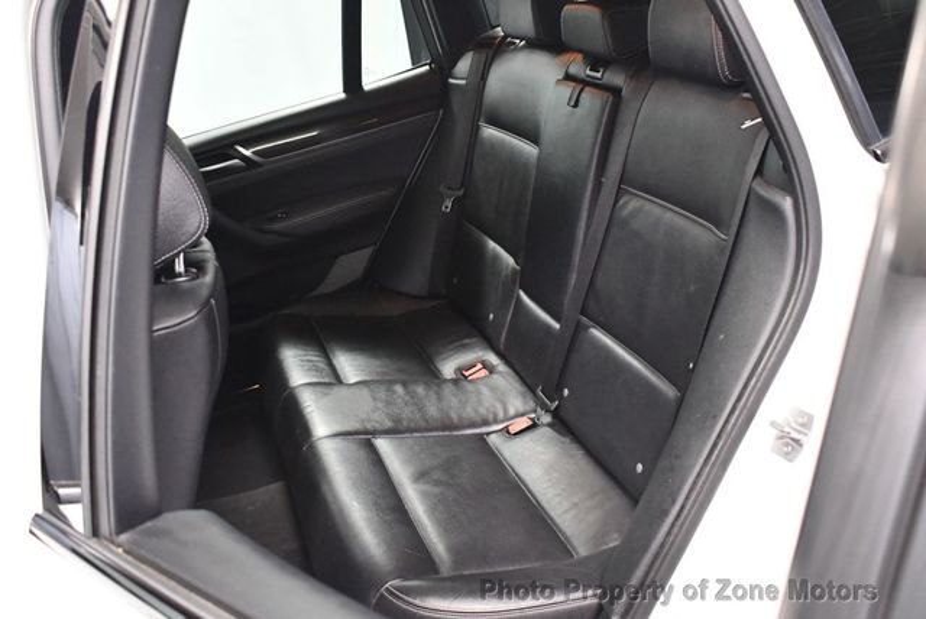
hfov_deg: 53.1
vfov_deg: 36.9
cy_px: 310
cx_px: 463
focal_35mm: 36
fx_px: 927
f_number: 3.5
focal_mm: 18
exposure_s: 1/60
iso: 4500
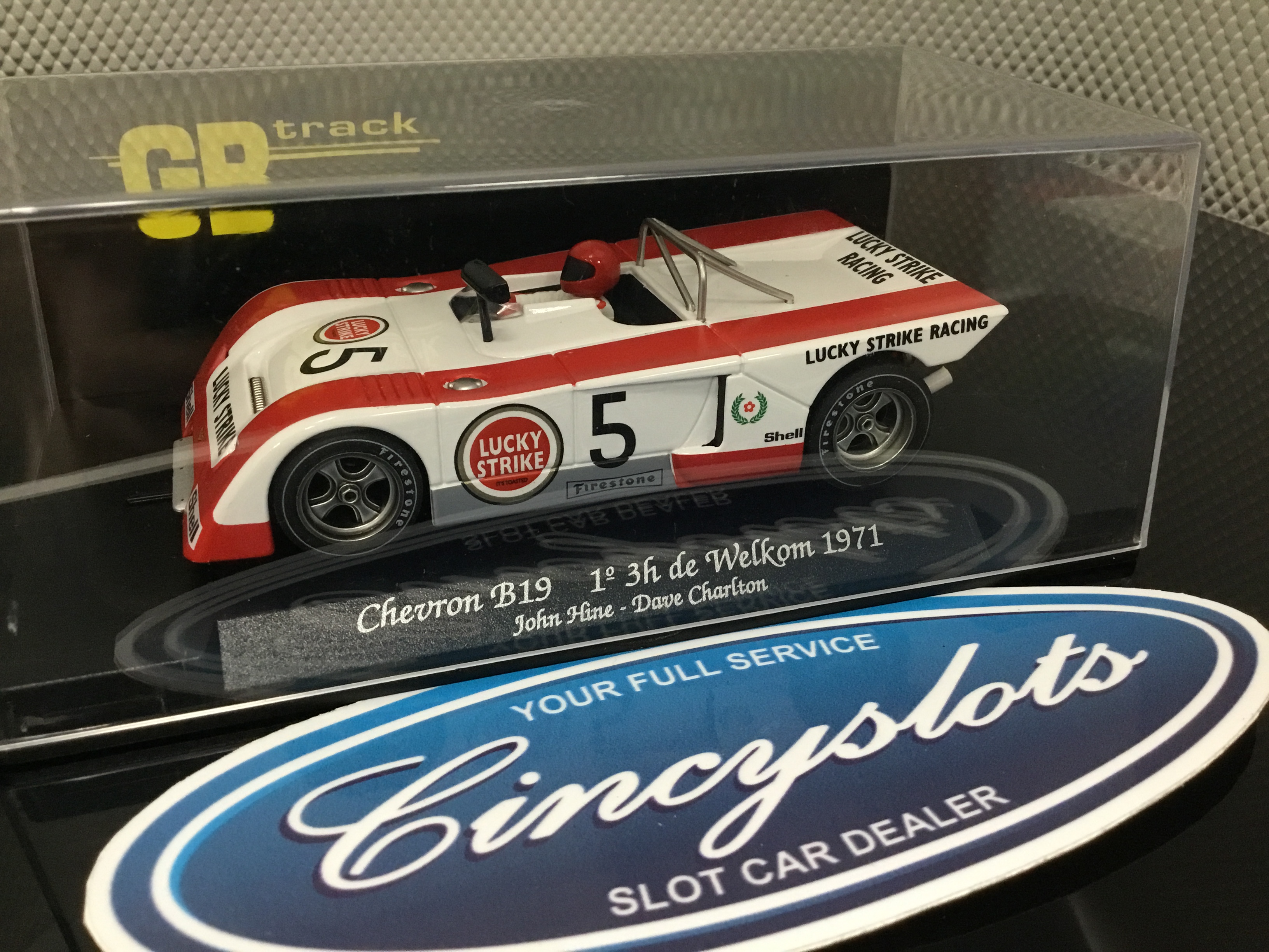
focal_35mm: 31
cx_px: 634
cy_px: 476
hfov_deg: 58.4
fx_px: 1136
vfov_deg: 45.4
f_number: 2.4
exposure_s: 1/30
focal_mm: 3.3
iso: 160
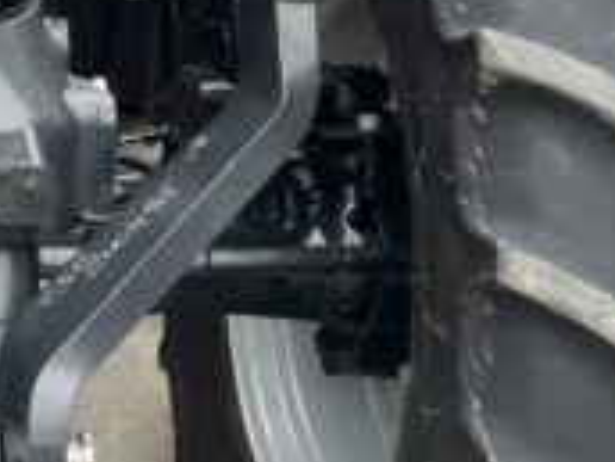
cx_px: -132
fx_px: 1919
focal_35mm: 108
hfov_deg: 17.3
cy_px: 118
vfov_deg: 13.7
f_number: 1.8
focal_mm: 3
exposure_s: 1/60
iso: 80
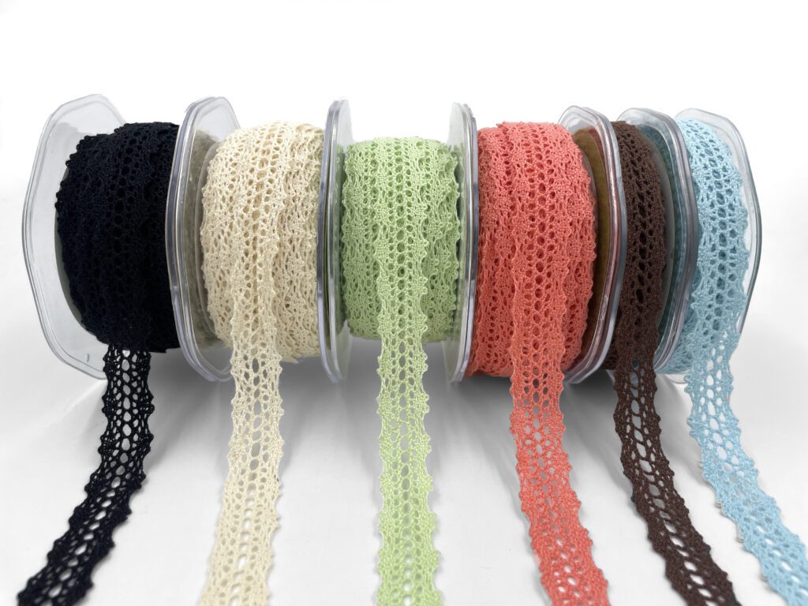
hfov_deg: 67.3
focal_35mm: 26
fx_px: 607
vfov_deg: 53.1
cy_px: 303
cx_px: 404
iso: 32
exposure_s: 1/572
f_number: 1.6
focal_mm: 4.2
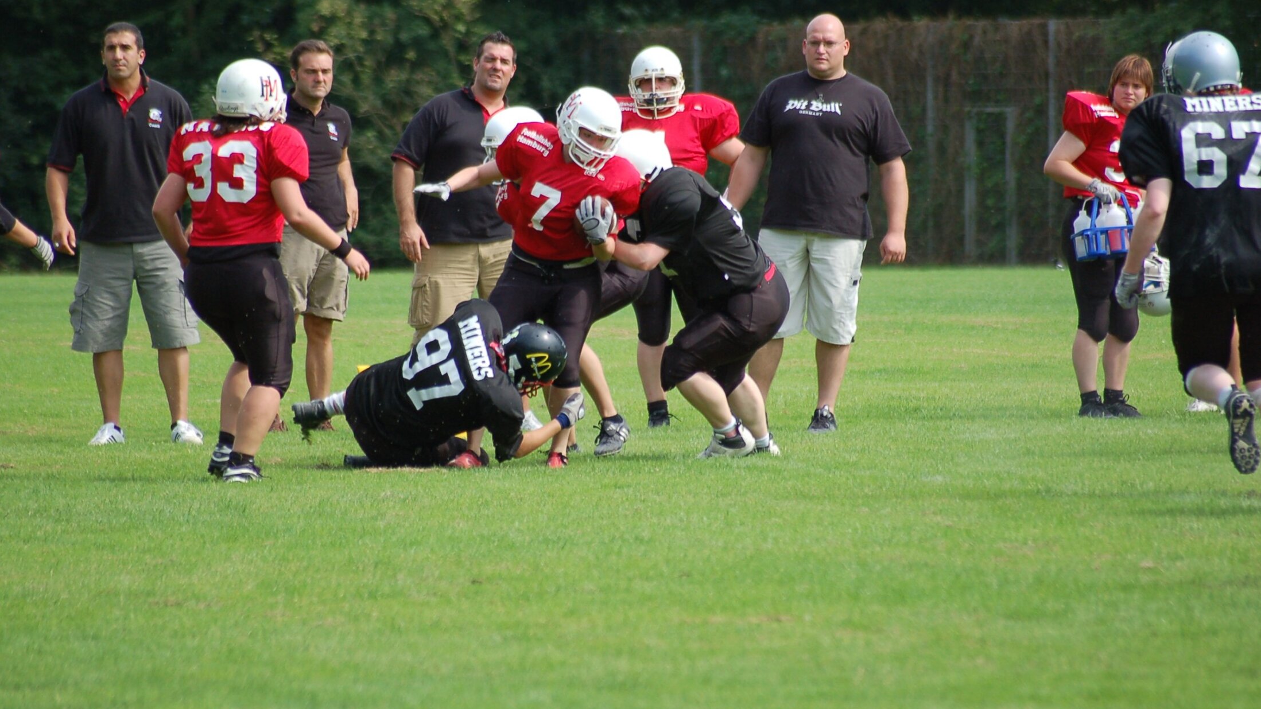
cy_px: 308
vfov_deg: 3.2
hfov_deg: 5.7
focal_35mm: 377
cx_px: 631
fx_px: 12606
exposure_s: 1/800
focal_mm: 240
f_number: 5.3
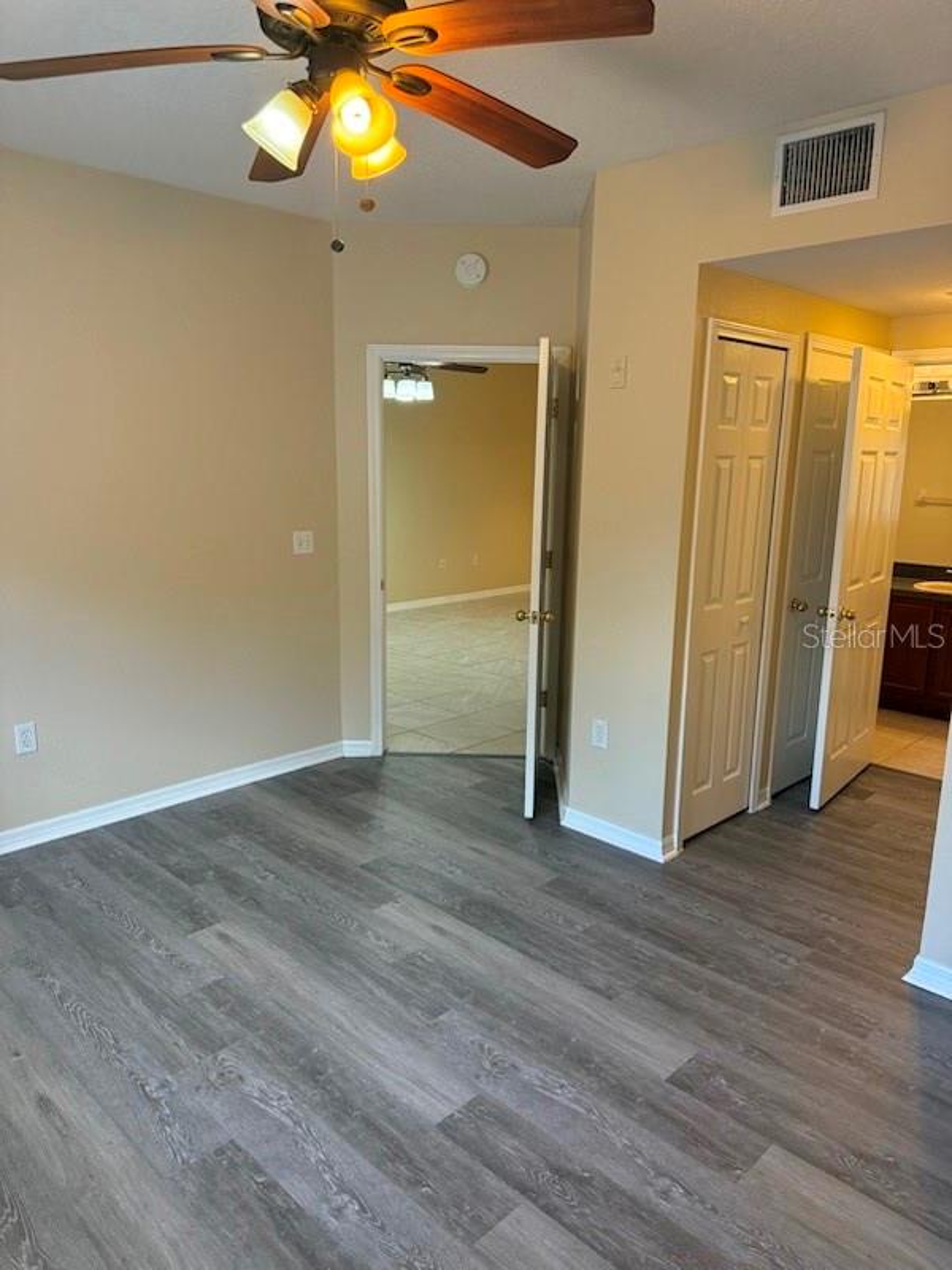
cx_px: 476
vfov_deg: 71.6
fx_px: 880
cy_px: 635
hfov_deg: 56.8
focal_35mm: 24
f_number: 1.78
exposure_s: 1/120
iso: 250
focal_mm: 6.76
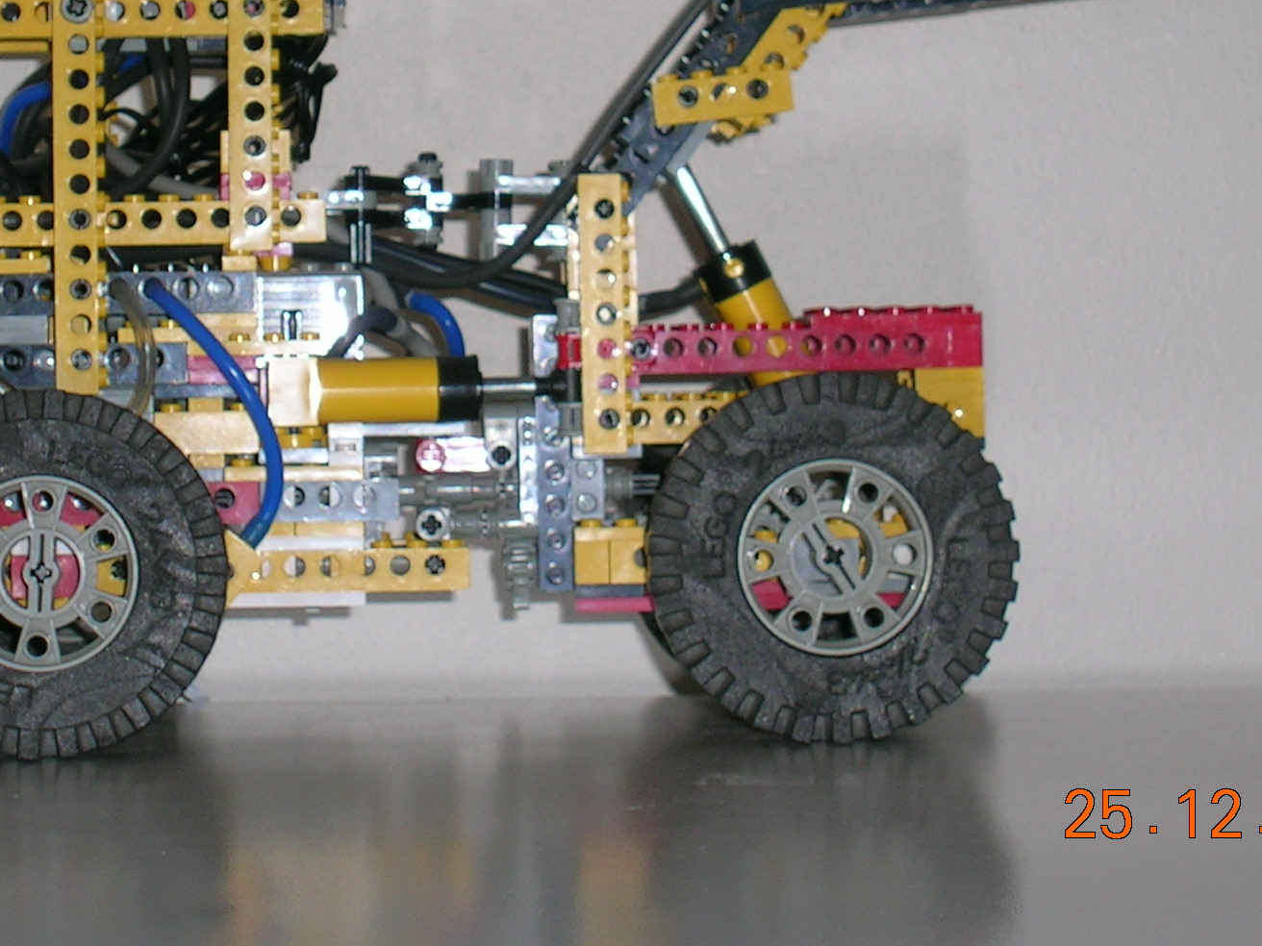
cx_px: 577
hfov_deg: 12.9
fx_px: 5578
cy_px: 230
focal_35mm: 153
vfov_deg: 9.7
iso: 50
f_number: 4.6
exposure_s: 1/60.1
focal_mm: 14.9
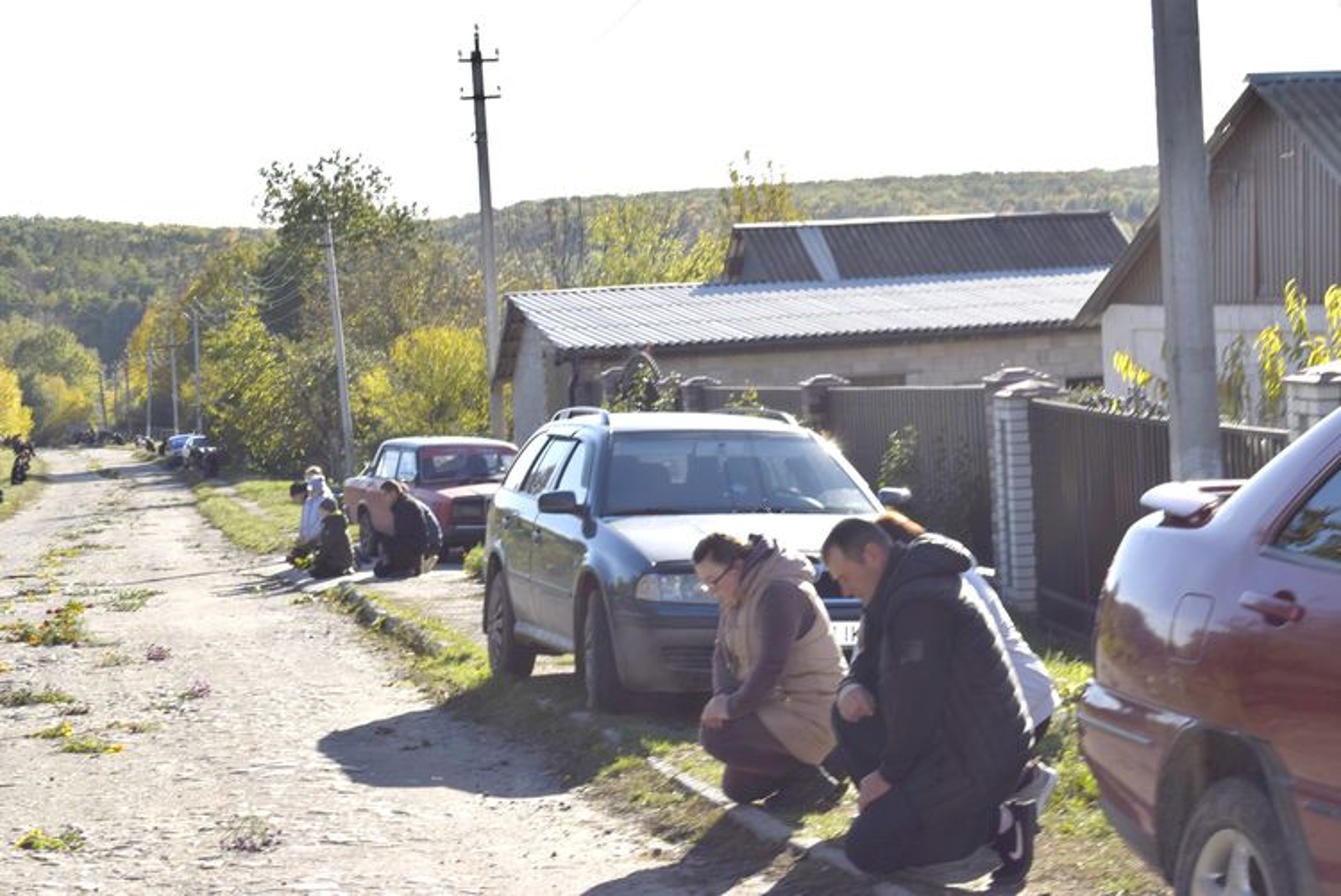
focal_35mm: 82
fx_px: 3075
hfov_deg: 24.6
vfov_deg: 16.6
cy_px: 448
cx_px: 670
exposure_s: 1/200
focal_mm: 55
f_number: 13
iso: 100
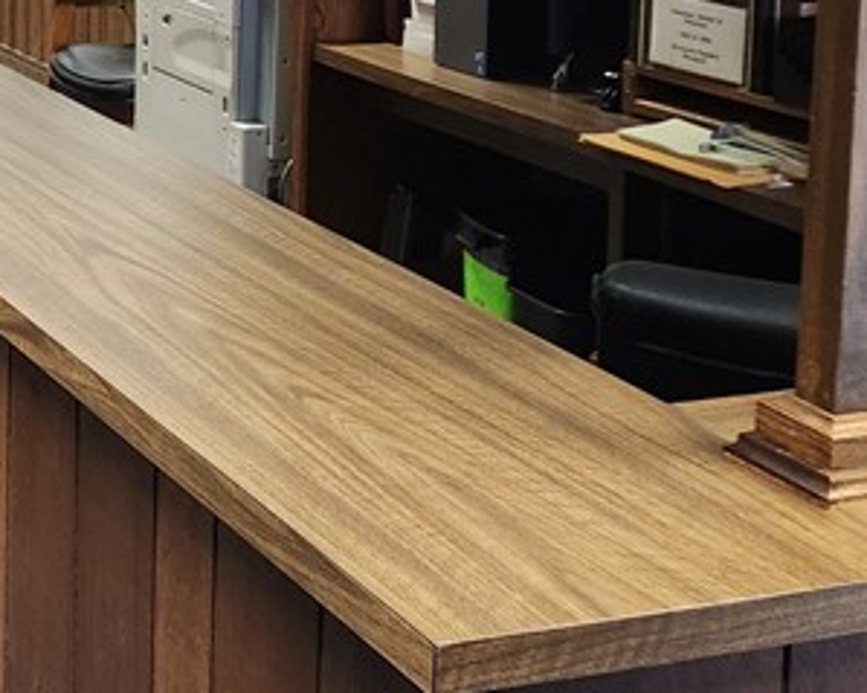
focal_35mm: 77
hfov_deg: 22.6
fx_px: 1975
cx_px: -200
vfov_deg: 19.0
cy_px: -96
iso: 800
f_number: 1.8
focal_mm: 5.4
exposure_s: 1/120
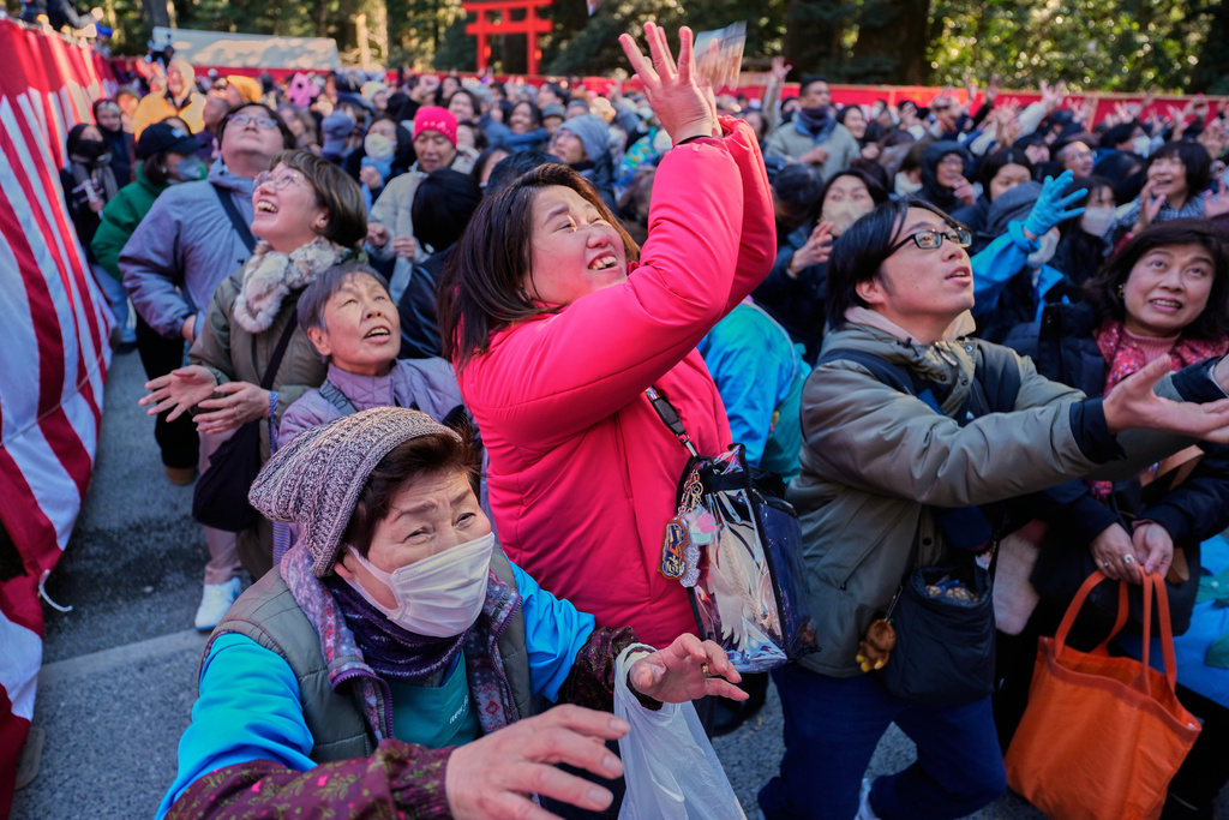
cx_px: 614
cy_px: 410
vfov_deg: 55.1
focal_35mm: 23
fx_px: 785
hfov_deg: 76.1
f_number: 2.8
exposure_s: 1/320
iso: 500
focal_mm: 23
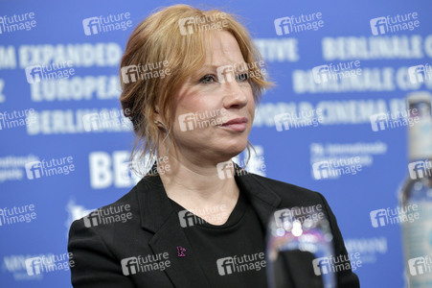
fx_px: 2098
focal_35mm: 175
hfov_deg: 11.8
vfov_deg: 7.8
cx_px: 216
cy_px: 144
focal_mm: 175
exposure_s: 1/200
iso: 1600
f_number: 5.6
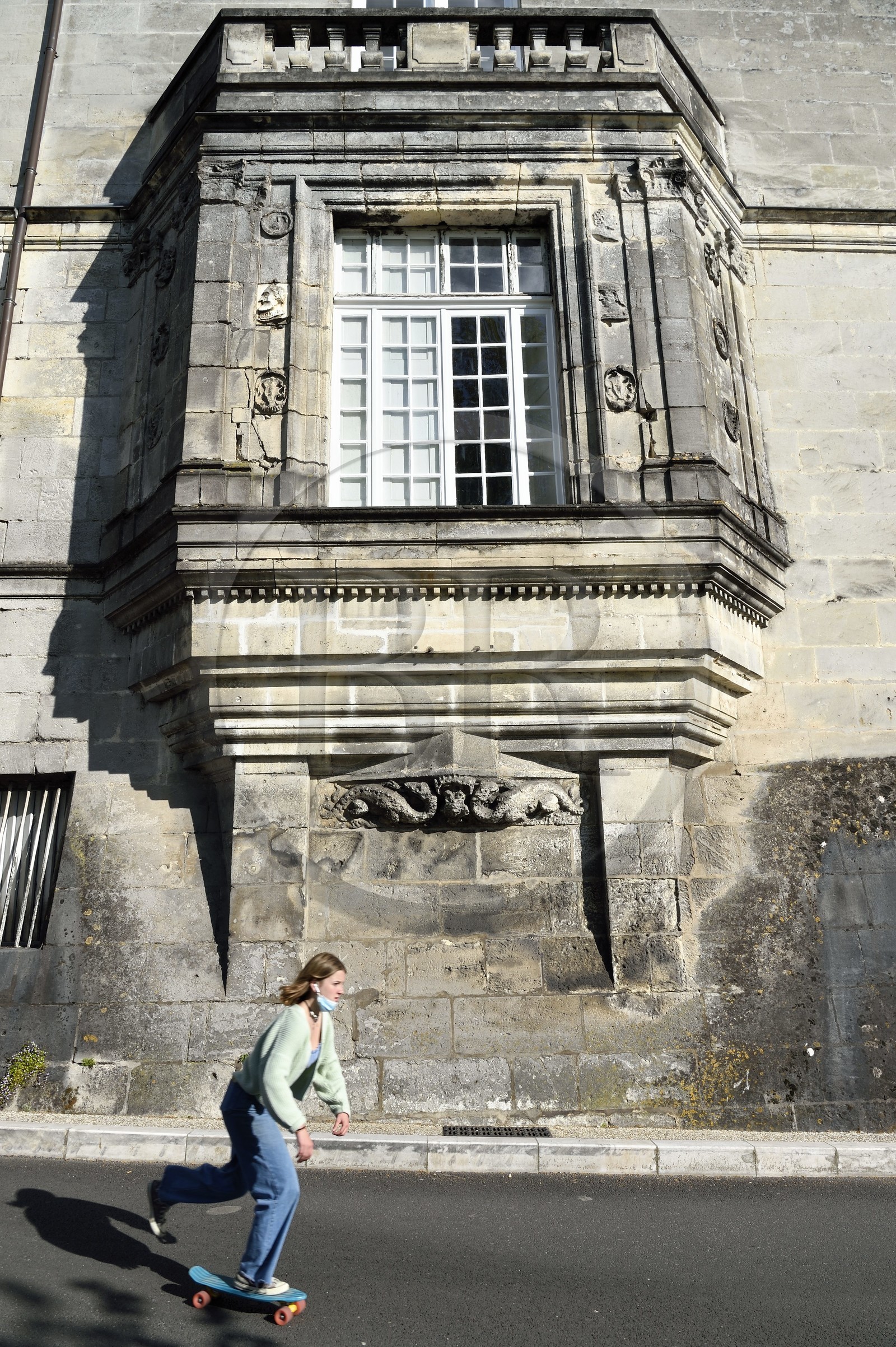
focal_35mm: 24
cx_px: 448
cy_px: 674
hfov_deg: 53.1
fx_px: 897
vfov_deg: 73.8
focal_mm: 24
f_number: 13
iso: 200
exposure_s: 1/250
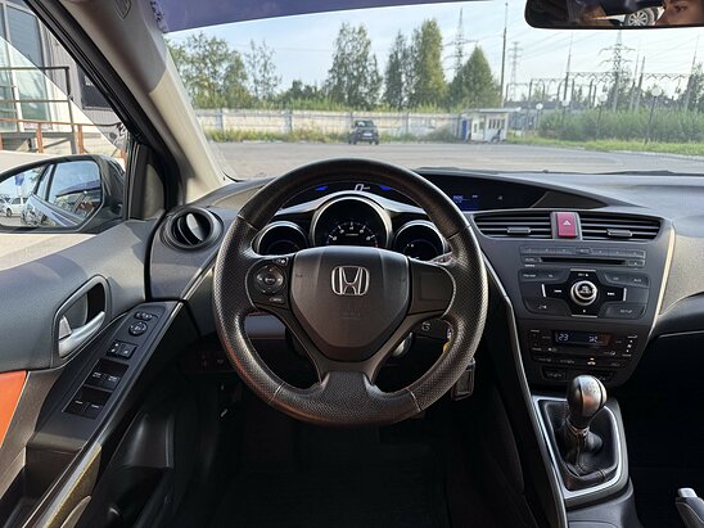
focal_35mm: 24
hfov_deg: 71.6
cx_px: 352
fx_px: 488
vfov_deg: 56.8
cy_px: 264
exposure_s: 1/232
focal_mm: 6.76
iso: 80
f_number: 1.78
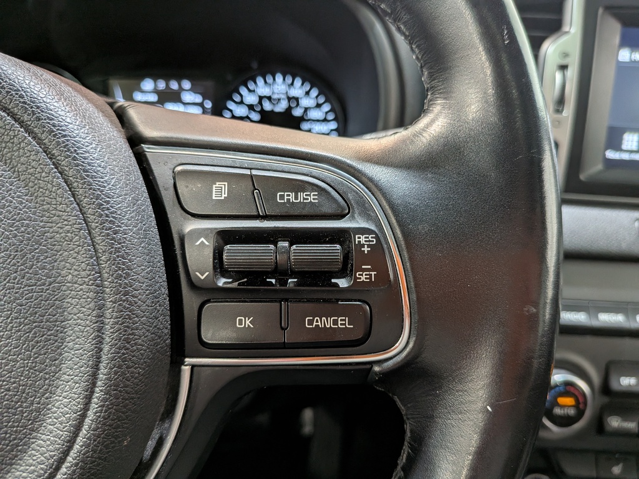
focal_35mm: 24
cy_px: 240
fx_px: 443
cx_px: 320
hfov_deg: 71.6
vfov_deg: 56.8
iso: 53
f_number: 1.7
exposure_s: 1/50
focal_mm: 4.53
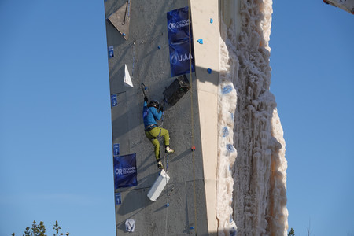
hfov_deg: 15.2
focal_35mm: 135
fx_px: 1327
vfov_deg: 10.2
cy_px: 118
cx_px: 177
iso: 100
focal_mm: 49.51
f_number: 4
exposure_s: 1/1250
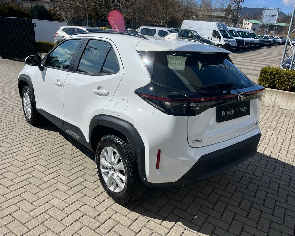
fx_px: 244
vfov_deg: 51.5
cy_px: 117
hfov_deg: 62.2
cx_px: 141
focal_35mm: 28
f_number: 1.6
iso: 50
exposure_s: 1/6173
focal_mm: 5.1
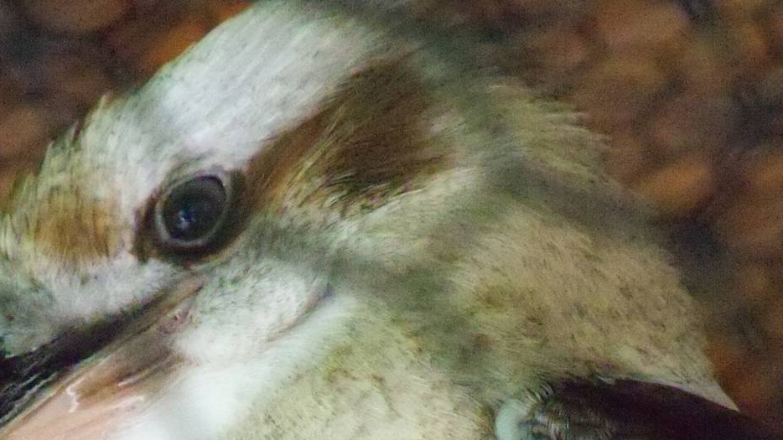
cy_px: 422
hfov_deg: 4.7
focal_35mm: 461
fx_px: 9570
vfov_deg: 2.6
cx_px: 298
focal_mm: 43.8
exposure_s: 1/80
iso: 1600
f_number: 4.4
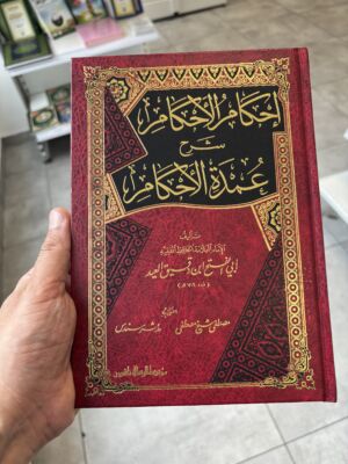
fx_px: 349
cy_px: 232
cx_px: 174
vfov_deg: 67.3
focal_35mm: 26
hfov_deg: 53.1
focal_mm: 5.96
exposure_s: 1/100
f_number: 1.6
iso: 80
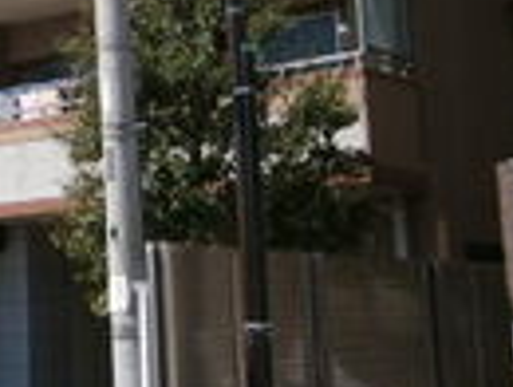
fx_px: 1247
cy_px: 53
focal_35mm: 84
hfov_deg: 21.9
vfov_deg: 17.4
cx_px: -59
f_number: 2.8
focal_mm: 4.7
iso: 80
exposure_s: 1/1250
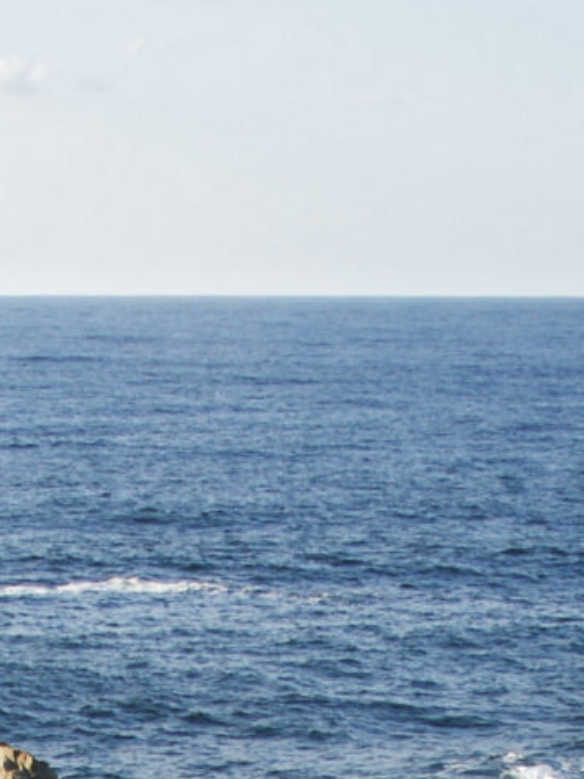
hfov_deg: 9.5
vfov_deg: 11.0
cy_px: 1785
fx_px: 3487
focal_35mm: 155
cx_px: 1
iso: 100
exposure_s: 1/40
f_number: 8
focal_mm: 20
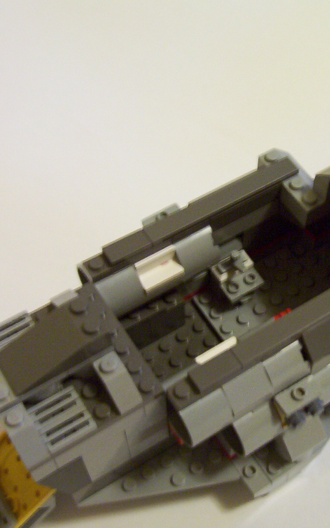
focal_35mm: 51
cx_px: 255
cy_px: 264
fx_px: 734
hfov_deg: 25.0
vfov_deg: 39.6
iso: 200
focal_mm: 5.54
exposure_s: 1/15.4
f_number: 2.76
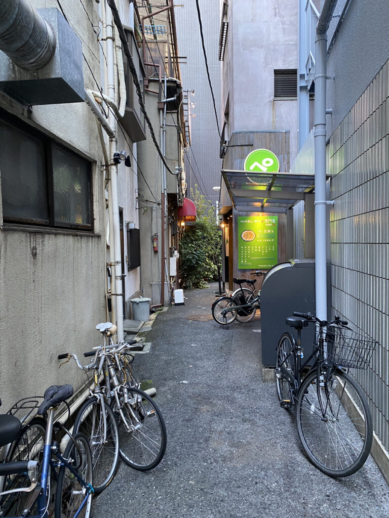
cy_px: 259
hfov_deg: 53.1
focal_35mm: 26
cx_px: 194
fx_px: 390
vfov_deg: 67.3
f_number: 1.8
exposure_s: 1/60
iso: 200
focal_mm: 4.25
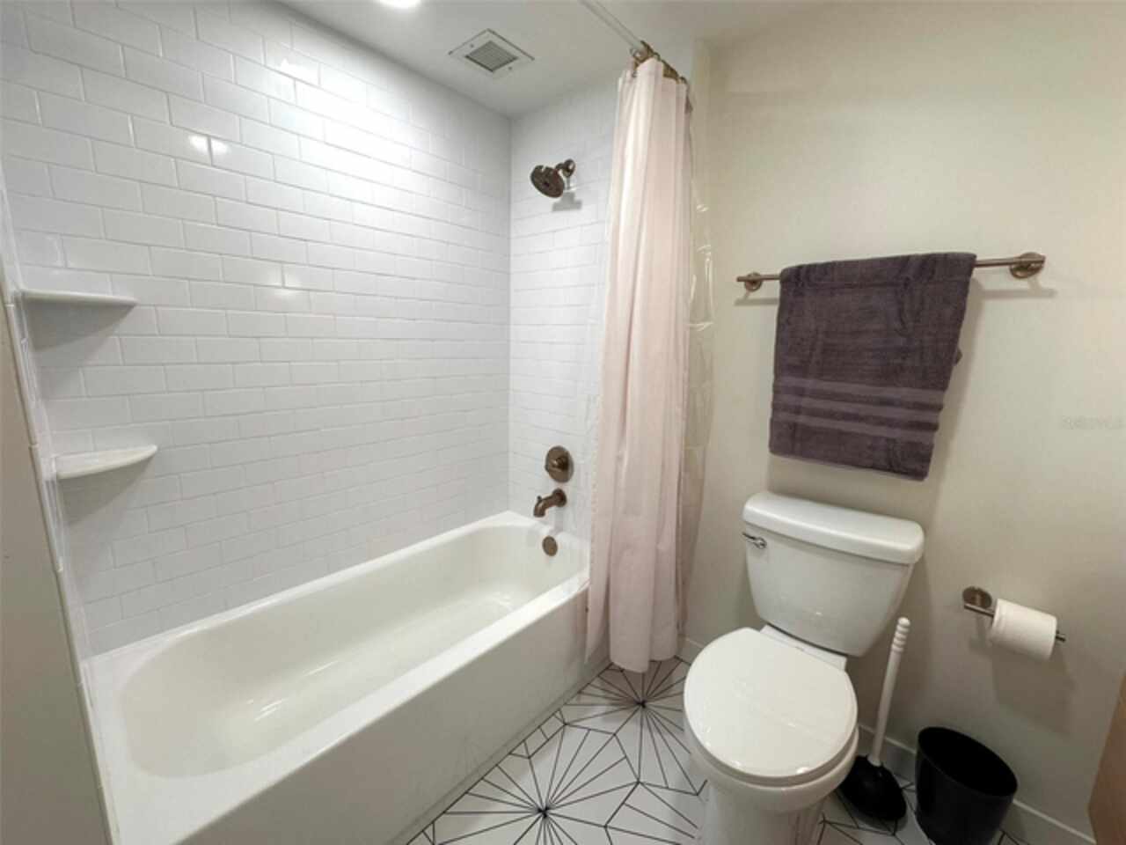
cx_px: 563
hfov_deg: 102.1
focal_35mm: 14
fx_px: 455
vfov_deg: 85.7
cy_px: 422
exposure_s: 1/120
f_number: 2.2
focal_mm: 2.22
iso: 100
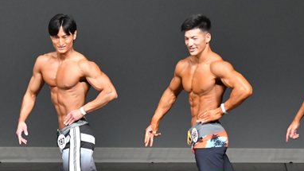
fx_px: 3854
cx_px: 60
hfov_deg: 4.5
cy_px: 117
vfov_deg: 2.5
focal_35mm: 478
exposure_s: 1/400
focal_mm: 150
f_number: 5.6
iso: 5000
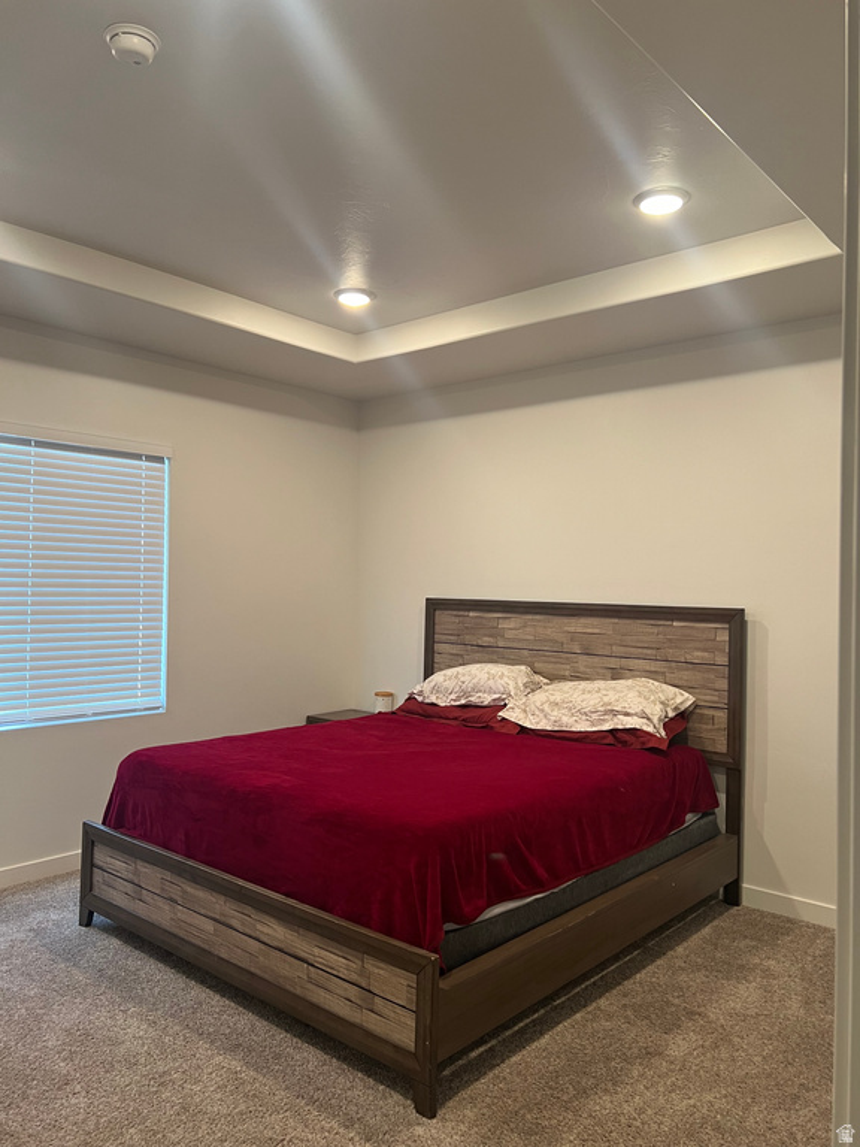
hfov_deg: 53.1
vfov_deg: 67.3
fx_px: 861
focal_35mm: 26
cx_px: 430
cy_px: 574
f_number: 1.5
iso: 100
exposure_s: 1/60
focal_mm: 5.7
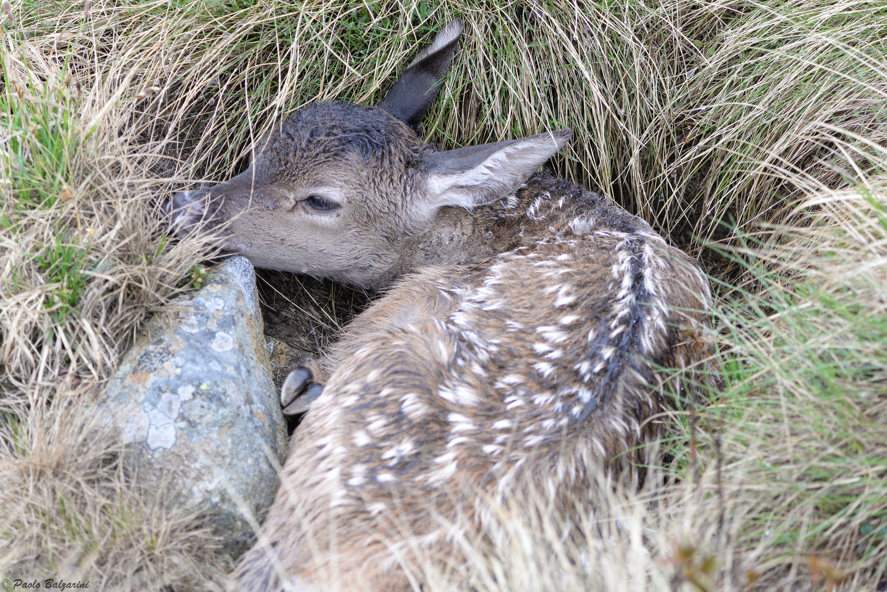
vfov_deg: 7.6
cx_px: 444
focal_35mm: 180
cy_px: 296
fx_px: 4436
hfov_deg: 11.4
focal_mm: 180
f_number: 8
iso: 900
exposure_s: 1/200
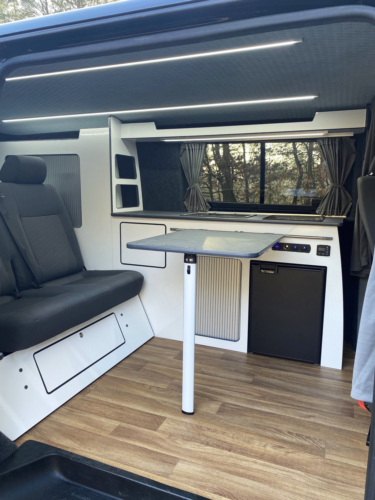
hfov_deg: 53.1
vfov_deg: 67.3
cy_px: 250
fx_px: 376
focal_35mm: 26
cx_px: 188
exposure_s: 1/121
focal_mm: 4.25
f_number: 1.8
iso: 80
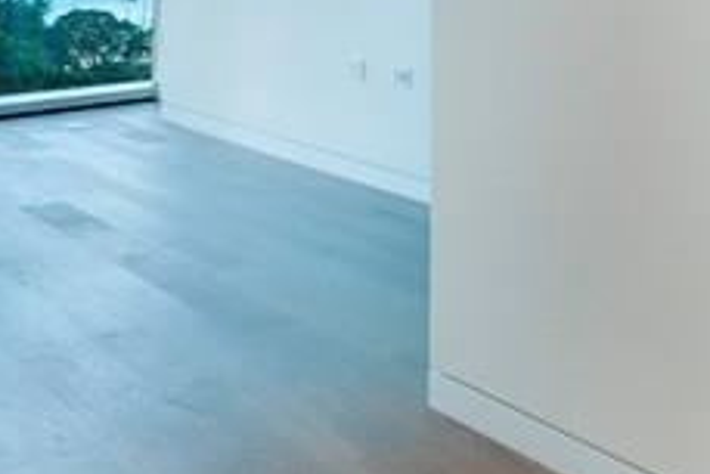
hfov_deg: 28.4
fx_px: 1401
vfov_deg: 18.3
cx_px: 375
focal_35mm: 71
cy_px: -77
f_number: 10
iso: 250
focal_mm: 16
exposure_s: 1/8
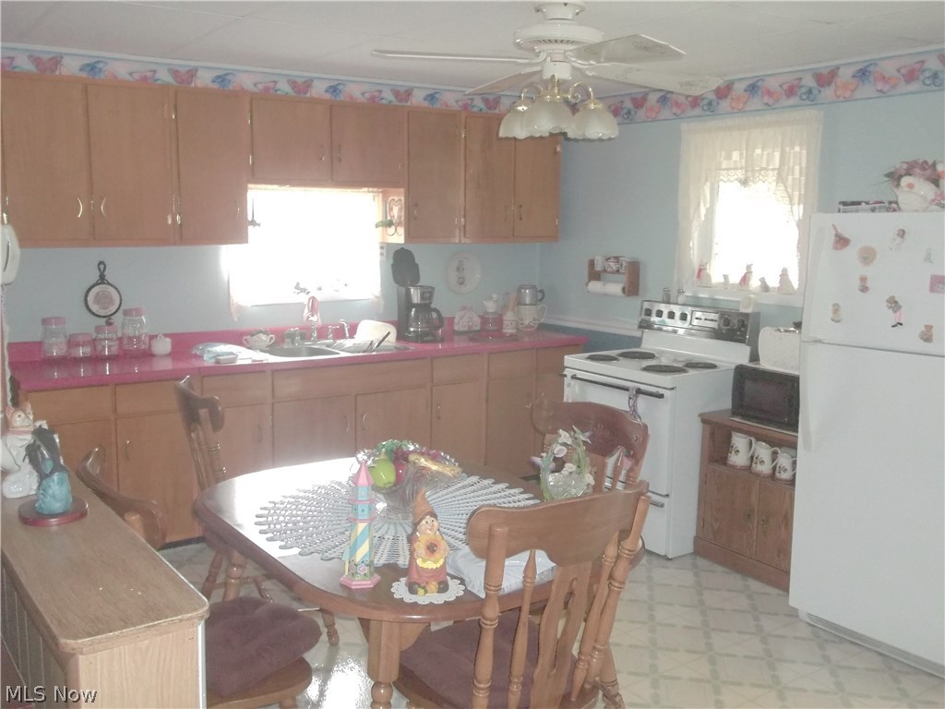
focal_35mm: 33
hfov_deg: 55.4
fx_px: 901
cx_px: 472
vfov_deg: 42.9
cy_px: 354
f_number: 3.3
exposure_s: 1/30
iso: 320
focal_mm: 5.9
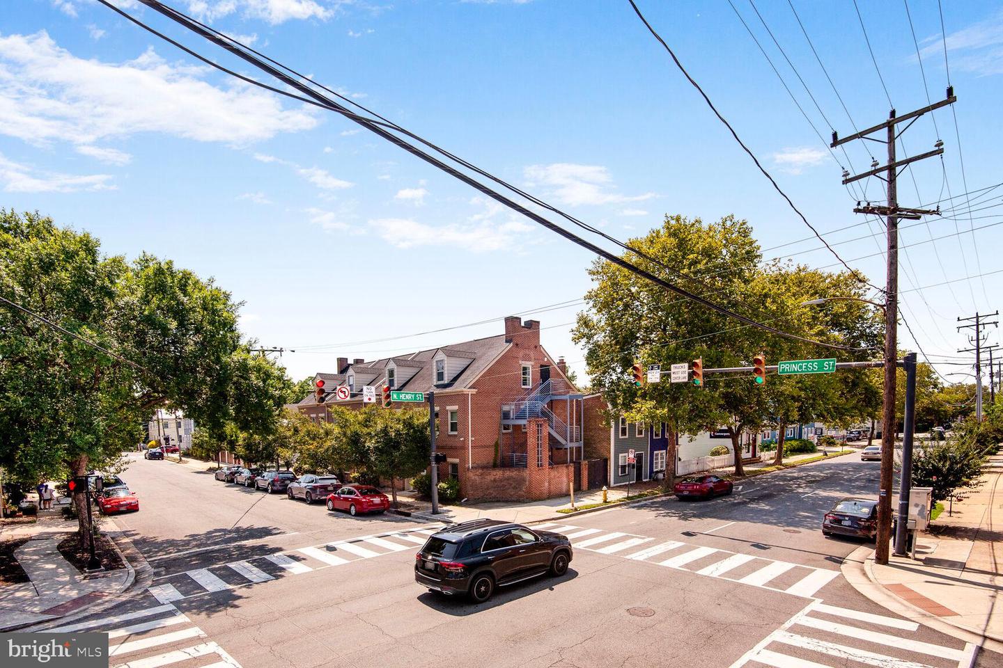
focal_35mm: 16
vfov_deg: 73.7
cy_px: 334
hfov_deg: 96.7
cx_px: 502
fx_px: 446
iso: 200
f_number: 8
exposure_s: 1/800
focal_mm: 16
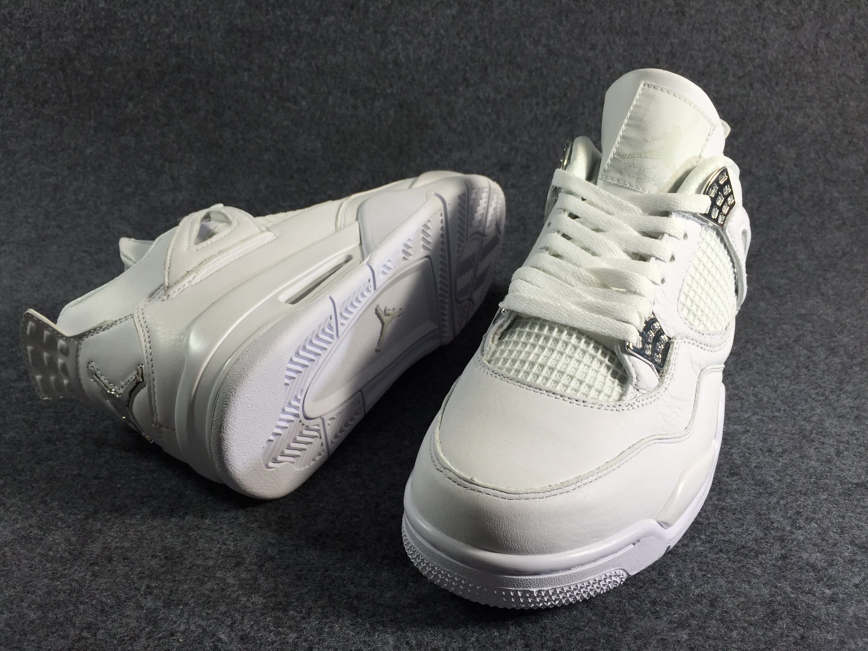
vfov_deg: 48.2
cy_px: 326
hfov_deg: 61.7
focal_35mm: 29
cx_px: 434
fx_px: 727
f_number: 2.2
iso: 40
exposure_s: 1/100
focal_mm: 4.15
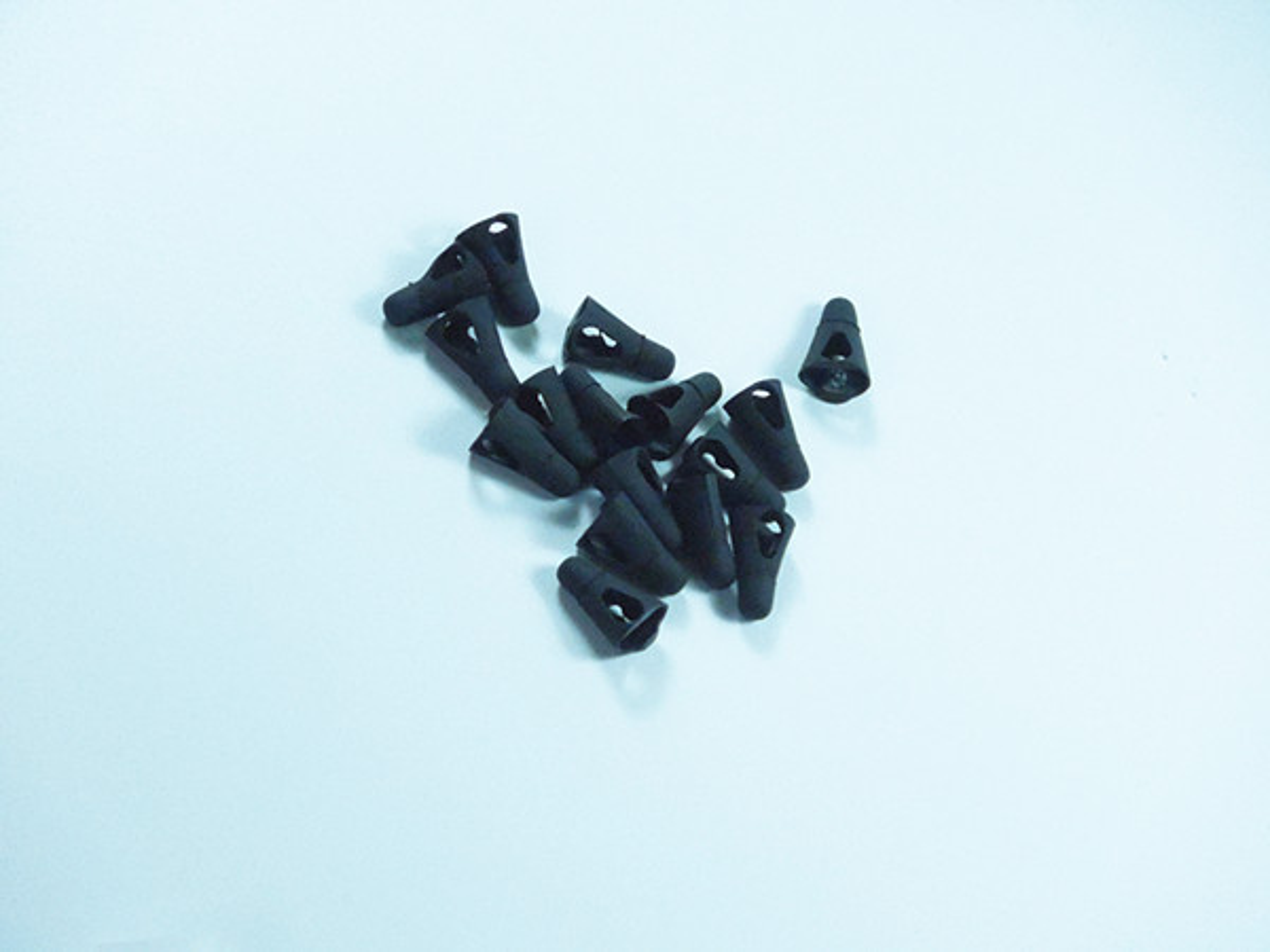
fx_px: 7851
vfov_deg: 6.9
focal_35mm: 214
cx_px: 635
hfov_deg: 9.2
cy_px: 476
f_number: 10.2
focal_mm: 38.6
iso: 3200
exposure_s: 1/320
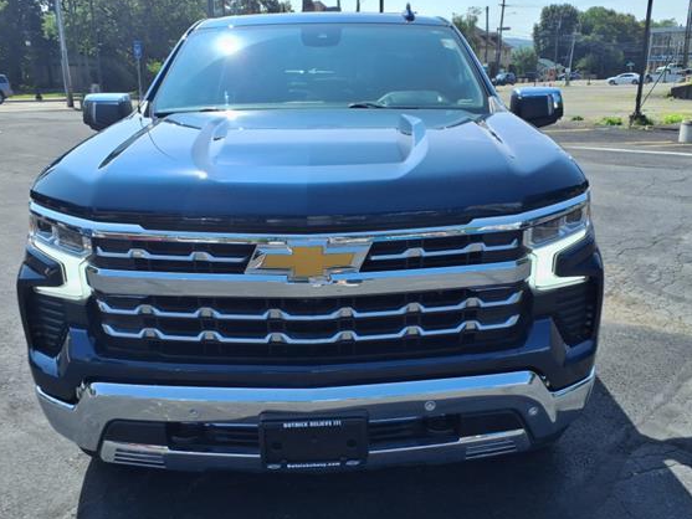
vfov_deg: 45.5
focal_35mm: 31
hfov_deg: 58.3
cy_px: 264
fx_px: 620
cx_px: 366
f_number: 1.9
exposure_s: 1/2500
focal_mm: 3.58
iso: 40
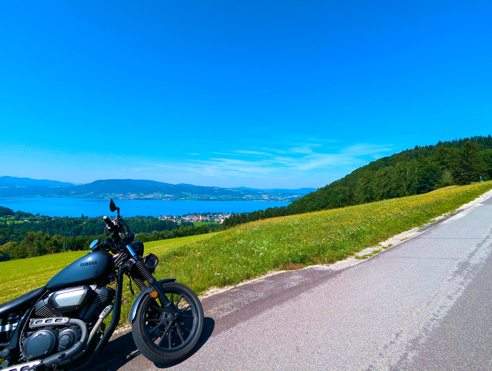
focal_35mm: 16
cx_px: 246
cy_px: 186
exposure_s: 1/1222
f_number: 2.2
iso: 49
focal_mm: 2.35
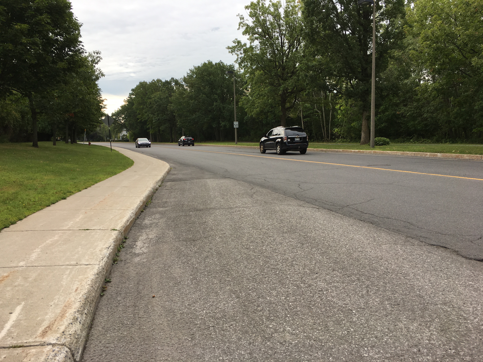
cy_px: 181
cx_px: 242
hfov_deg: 61.7
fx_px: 405
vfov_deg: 48.2
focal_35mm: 29
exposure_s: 1/460
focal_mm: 4.15
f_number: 2.2
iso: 25
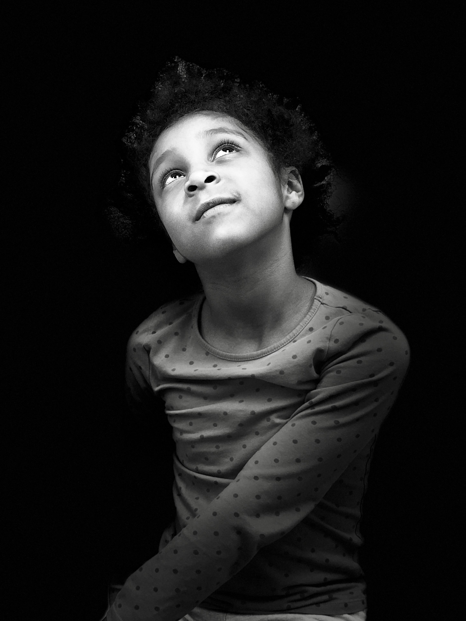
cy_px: 310
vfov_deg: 36.8
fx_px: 934
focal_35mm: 52
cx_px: 233
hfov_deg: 28.0
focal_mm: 6
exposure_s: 1/60
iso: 100
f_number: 2.4
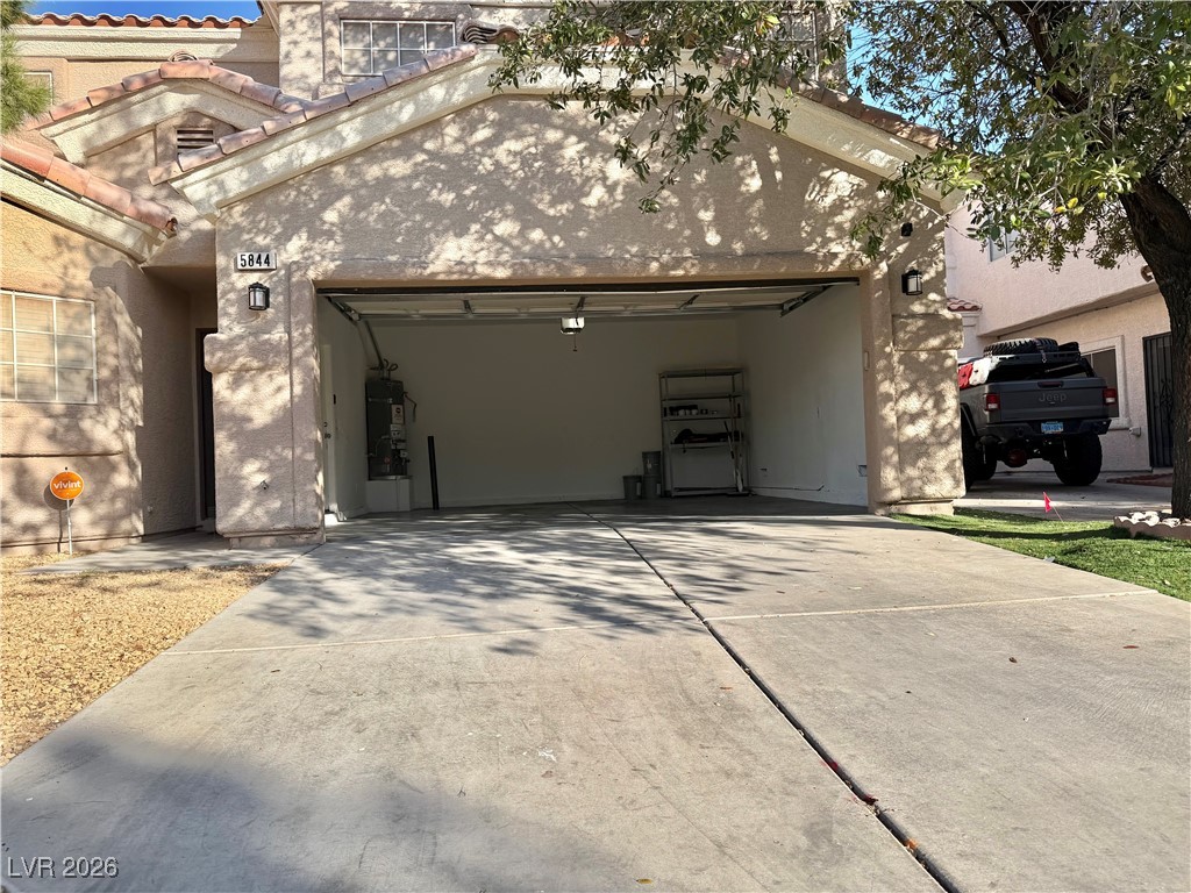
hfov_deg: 71.6
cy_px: 446
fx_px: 826
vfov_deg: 56.8
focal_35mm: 24
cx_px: 596
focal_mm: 6.76
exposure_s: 1/2232
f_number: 1.78
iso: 80
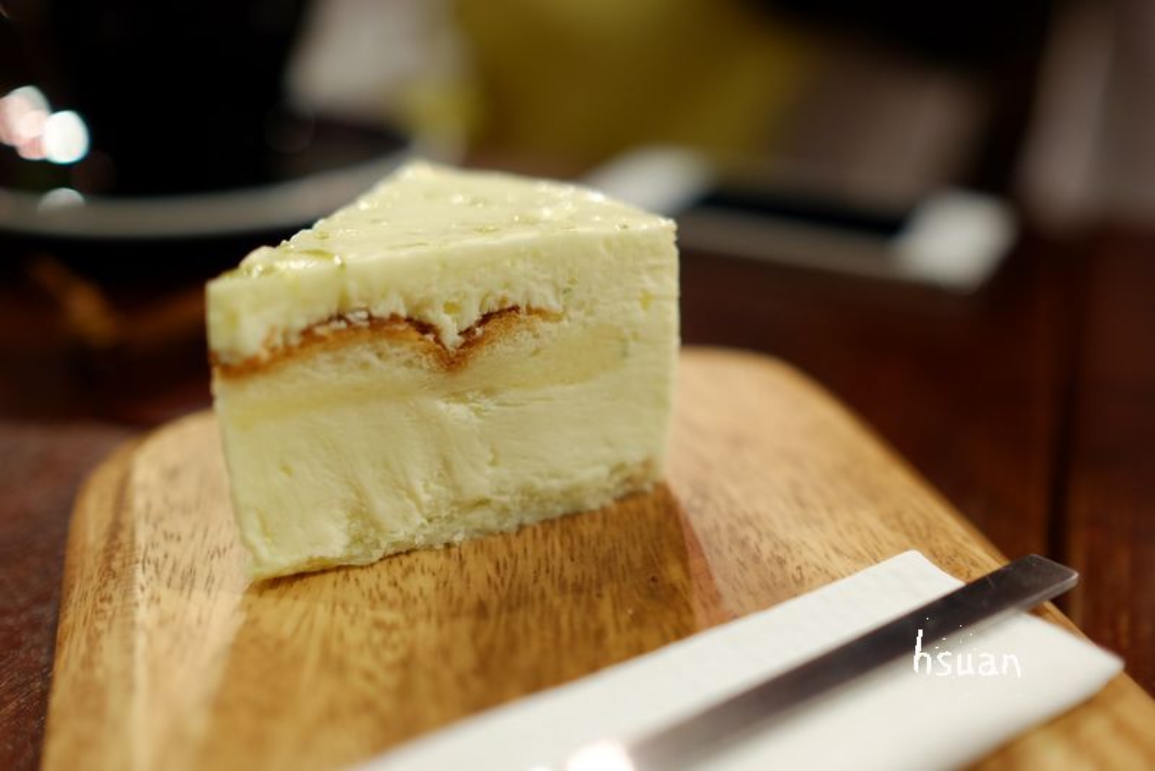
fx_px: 1123
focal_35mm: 35
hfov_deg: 54.4
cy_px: 386
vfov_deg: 37.9
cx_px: 578
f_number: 1.4
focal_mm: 23
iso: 400
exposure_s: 1/15
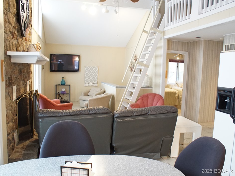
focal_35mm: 33
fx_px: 224
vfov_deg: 43.0
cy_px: 87
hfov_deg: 55.3
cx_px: 127
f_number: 4
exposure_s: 1/60
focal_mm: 20
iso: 3200
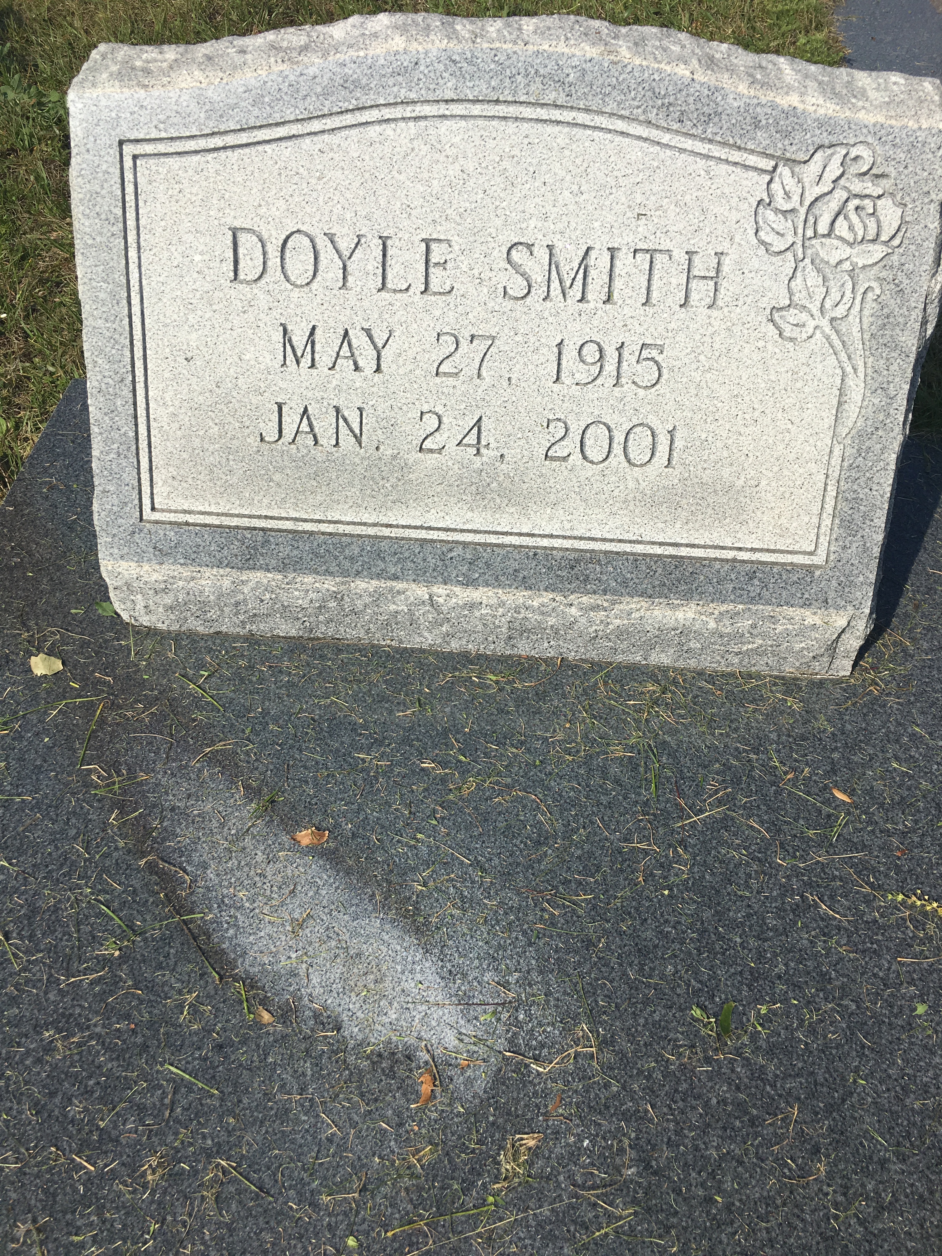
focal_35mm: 29
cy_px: 628
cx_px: 471
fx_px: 1052
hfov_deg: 48.2
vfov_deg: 61.7
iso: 25
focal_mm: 4.15
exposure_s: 1/2747
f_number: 2.2
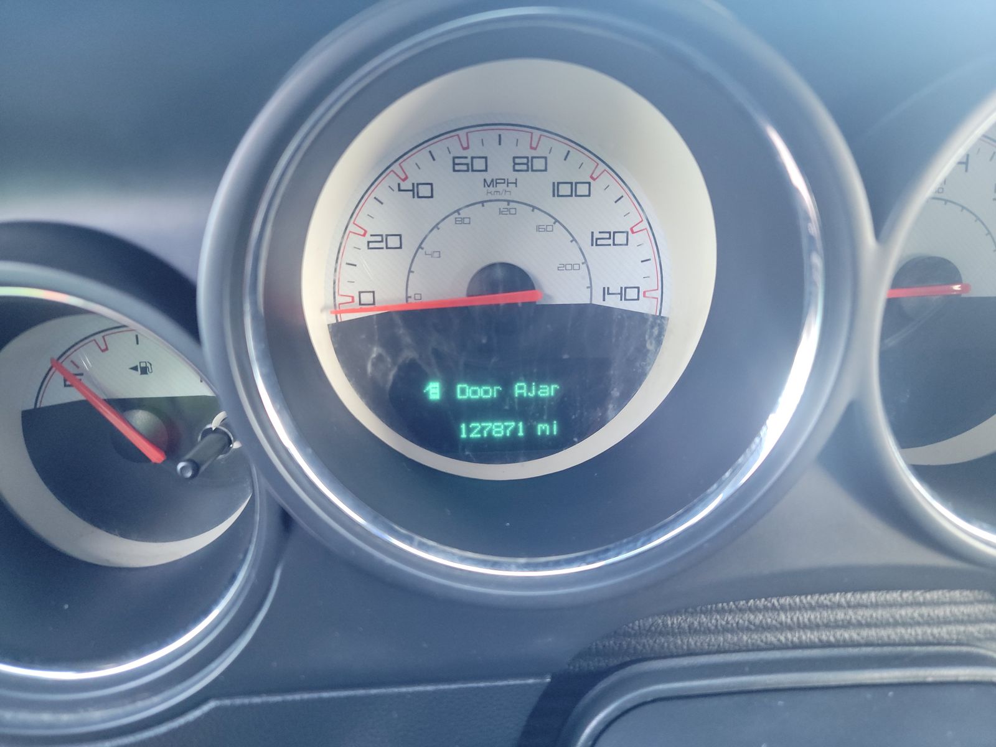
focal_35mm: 24
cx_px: 498
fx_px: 691
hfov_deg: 71.6
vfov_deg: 56.8
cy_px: 374
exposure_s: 1/60
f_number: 1.8
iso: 668
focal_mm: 6.7
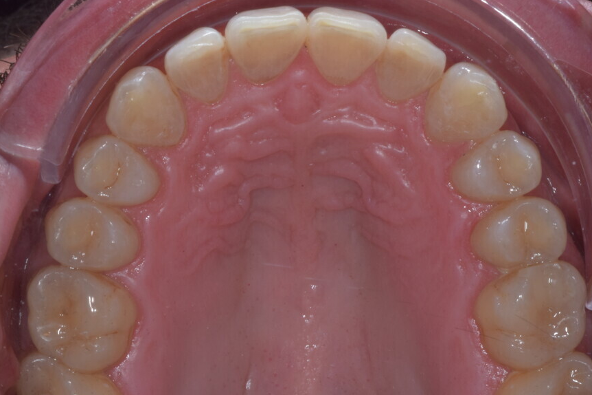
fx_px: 2704
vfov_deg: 8.3
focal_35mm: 165
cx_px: 295
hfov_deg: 12.5
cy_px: 205
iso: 400
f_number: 32
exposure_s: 1/160
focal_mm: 105
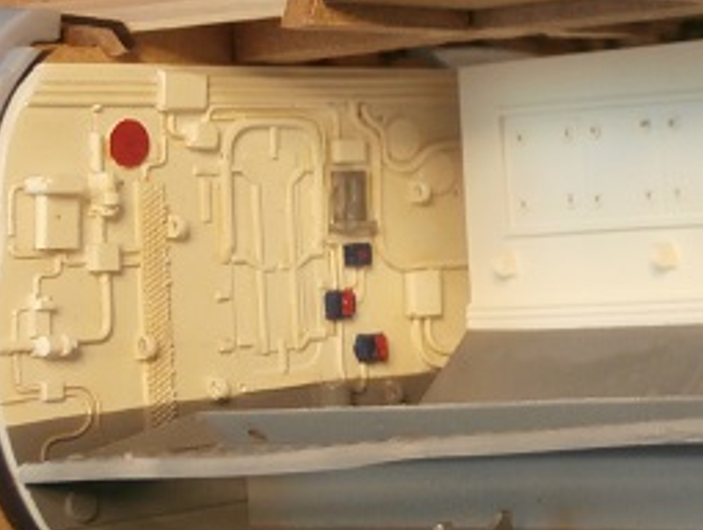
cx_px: 1045
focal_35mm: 119
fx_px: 2420
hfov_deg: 15.3
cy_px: 94
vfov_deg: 12.4
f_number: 3.9
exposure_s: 1/15
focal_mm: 6.67
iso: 200
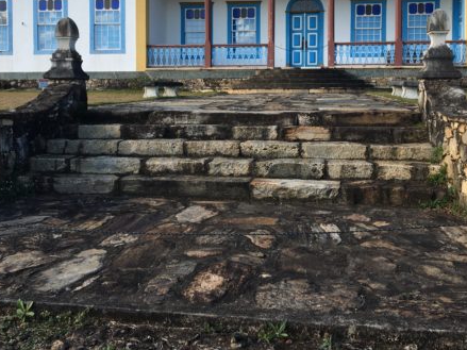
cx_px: 246
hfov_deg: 45.8
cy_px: 105
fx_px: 553
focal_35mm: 41
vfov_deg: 34.6
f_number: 2.2
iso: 25
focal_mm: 4.15
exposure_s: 1/538
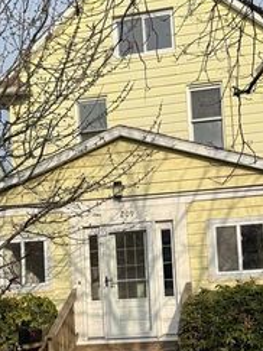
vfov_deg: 29.2
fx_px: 669
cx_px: 143
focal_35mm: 66
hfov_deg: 22.2
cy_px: 240
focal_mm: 6.76
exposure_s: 1/5319
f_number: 1.78
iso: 80
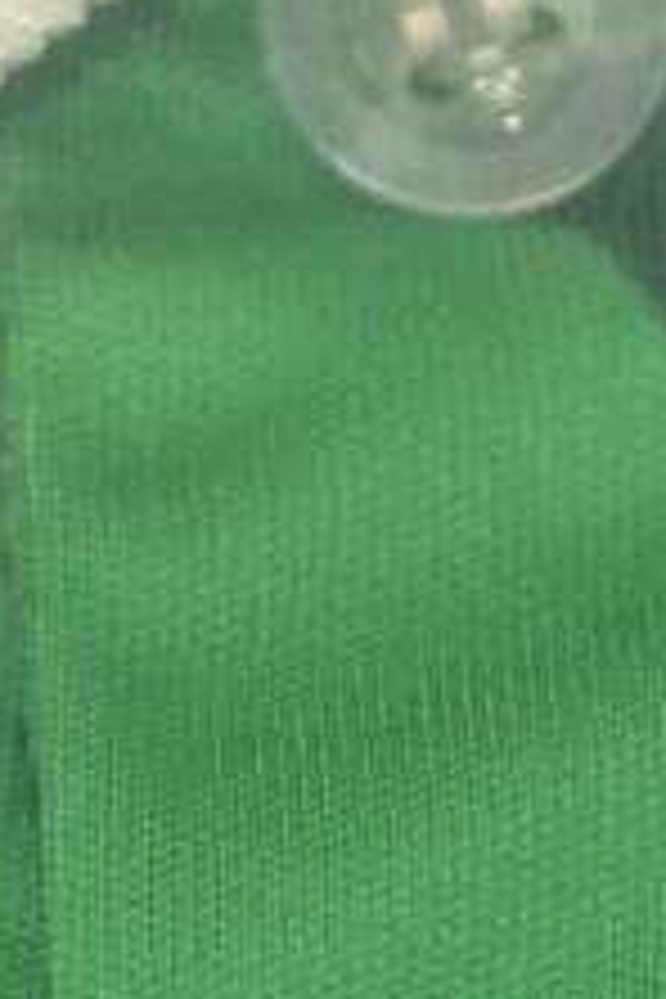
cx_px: 292
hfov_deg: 3.9
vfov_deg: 5.9
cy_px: 1098
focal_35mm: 350
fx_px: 9712
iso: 200
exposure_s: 1/60
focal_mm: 48
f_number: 5.6
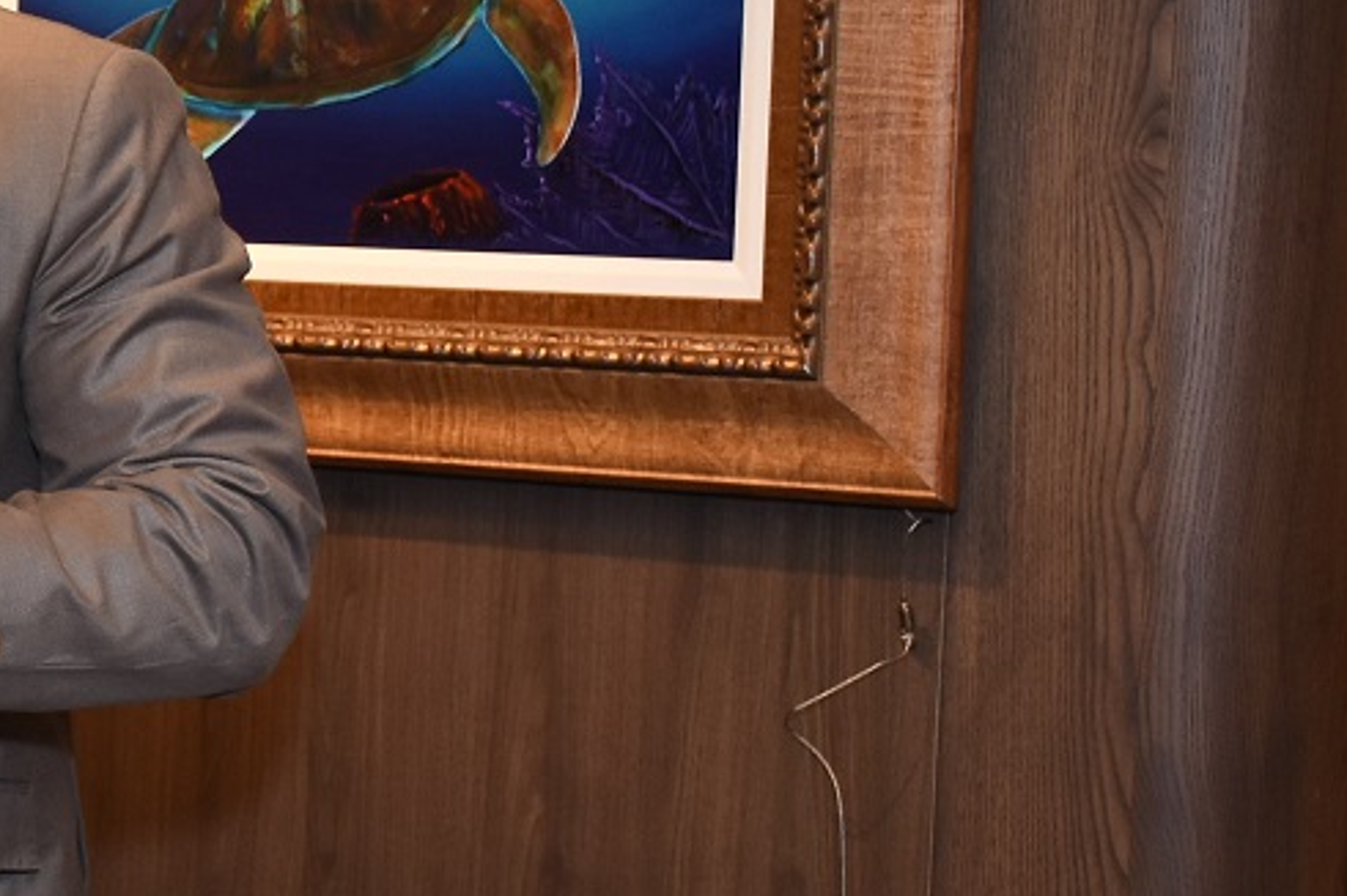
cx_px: -562
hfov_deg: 17.1
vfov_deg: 12.4
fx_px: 4114
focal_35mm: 110
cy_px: 436
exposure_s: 1/80
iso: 640
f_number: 6.3
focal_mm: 24
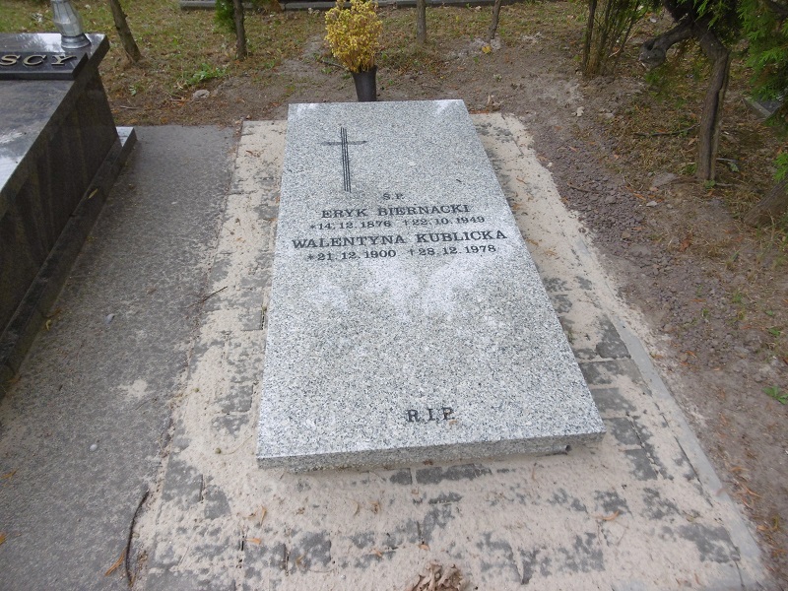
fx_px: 546
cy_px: 296
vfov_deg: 56.8
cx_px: 394
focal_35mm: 24
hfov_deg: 71.6
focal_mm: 4.3
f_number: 3.1
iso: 100
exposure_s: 1/80
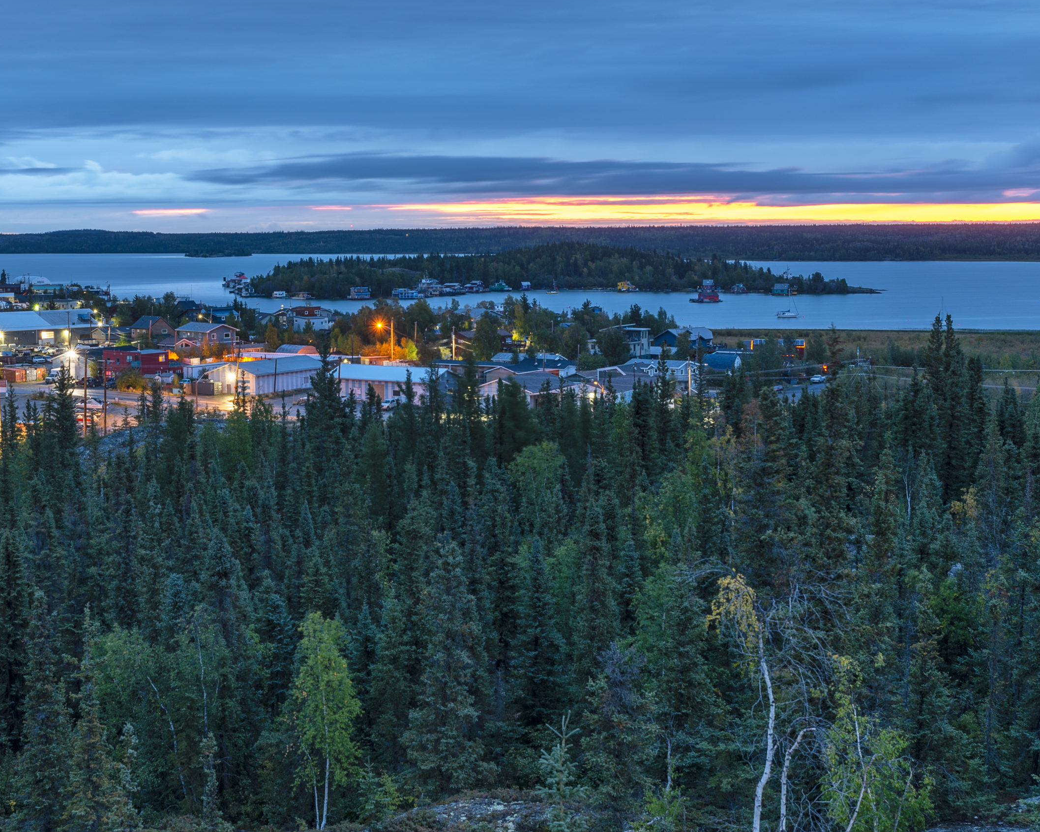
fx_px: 1539
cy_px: 413
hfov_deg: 37.2
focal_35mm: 50
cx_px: 413
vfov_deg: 30.3
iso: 100
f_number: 9
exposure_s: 20
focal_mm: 44
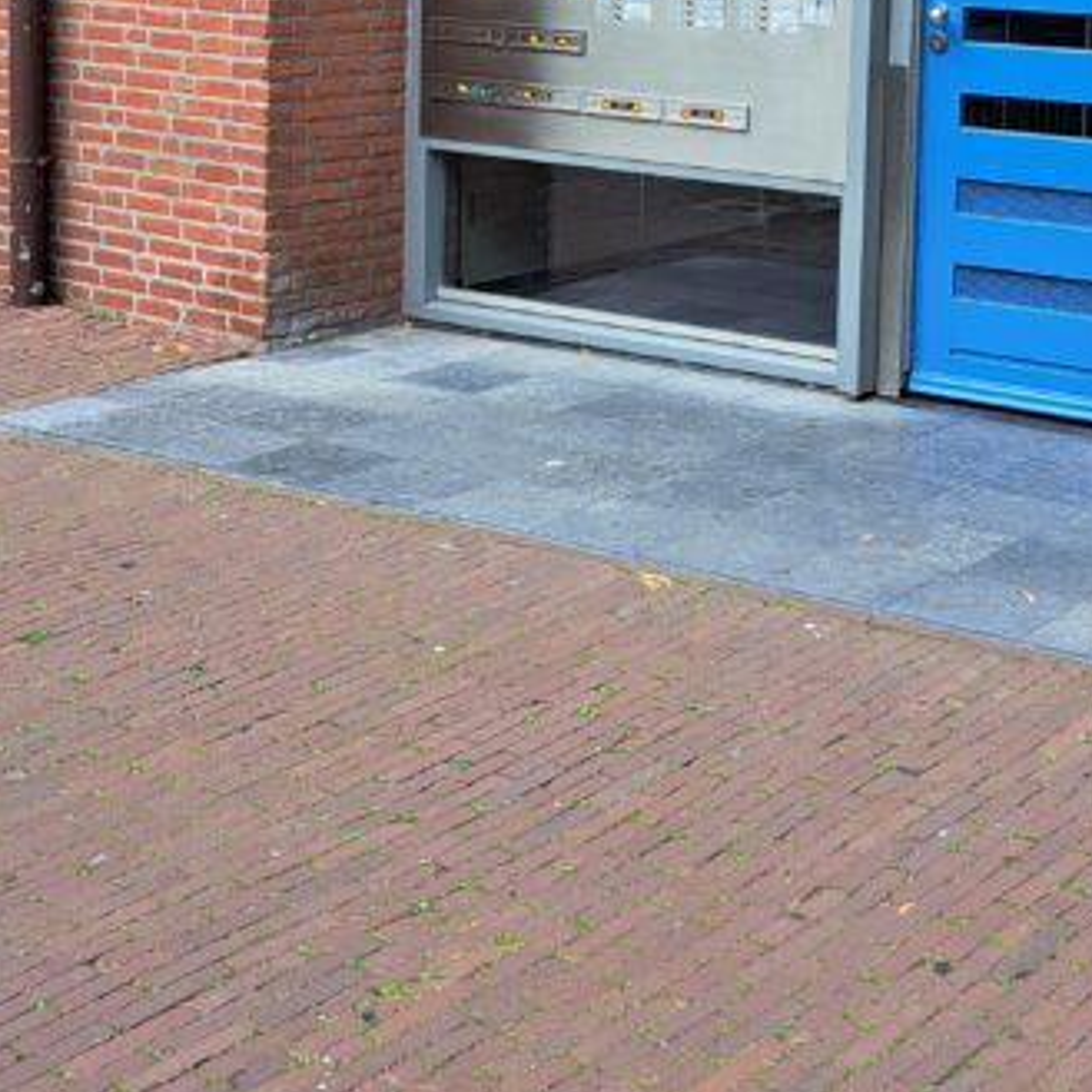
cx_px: 790
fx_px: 2356
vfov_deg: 25.3
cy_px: 110
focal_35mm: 66
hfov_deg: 25.8
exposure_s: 1/481
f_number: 1.8
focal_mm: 5.23
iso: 50
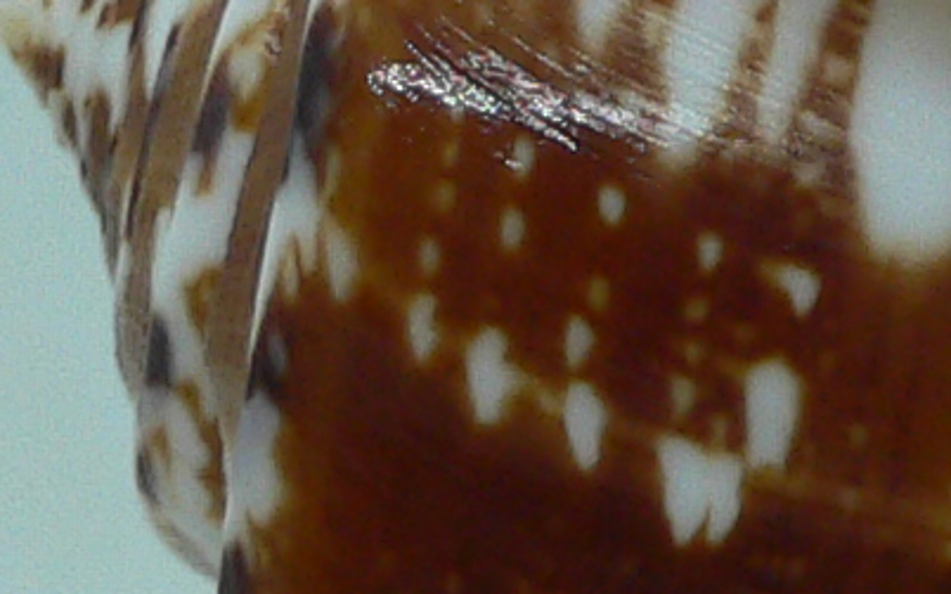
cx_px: 1365
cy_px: 256
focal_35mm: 186
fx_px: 4819
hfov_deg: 10.9
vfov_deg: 7.0
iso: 100
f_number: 2.8
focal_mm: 4.6
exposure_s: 1/60
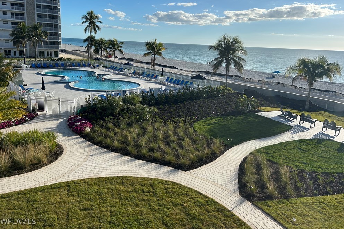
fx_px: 267
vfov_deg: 46.2
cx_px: 172
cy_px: 96
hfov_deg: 65.5
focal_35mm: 28
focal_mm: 5.7
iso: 50
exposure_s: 1/6579
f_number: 1.5
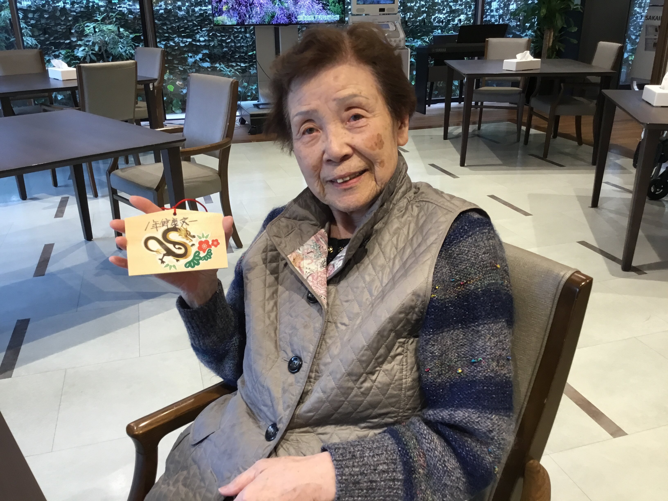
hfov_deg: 58.4
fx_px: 598
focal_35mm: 31
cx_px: 334
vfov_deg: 45.4
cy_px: 250
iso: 64
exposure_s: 1/30
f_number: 2.4
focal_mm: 3.3
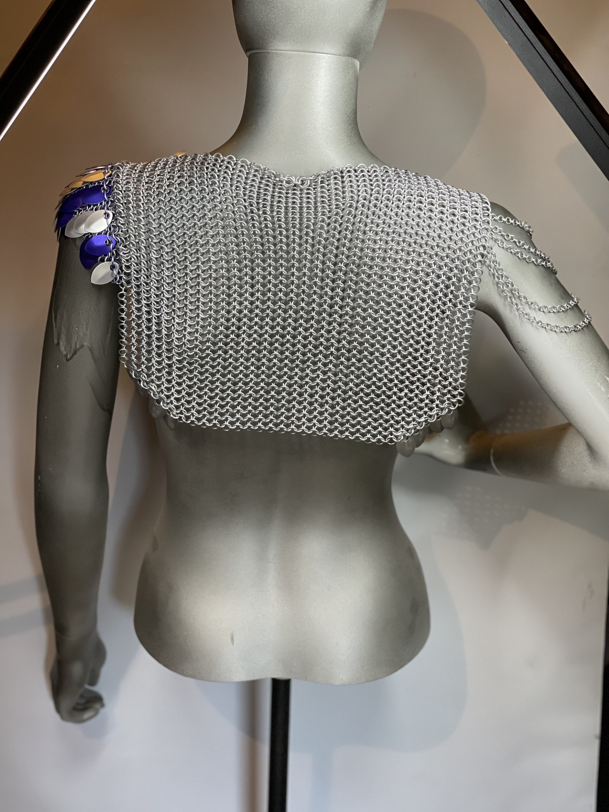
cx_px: 304
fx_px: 1501
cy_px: 406
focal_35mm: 64
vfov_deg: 30.3
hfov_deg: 22.9
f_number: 2.2
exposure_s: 1/120
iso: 250
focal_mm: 7.5
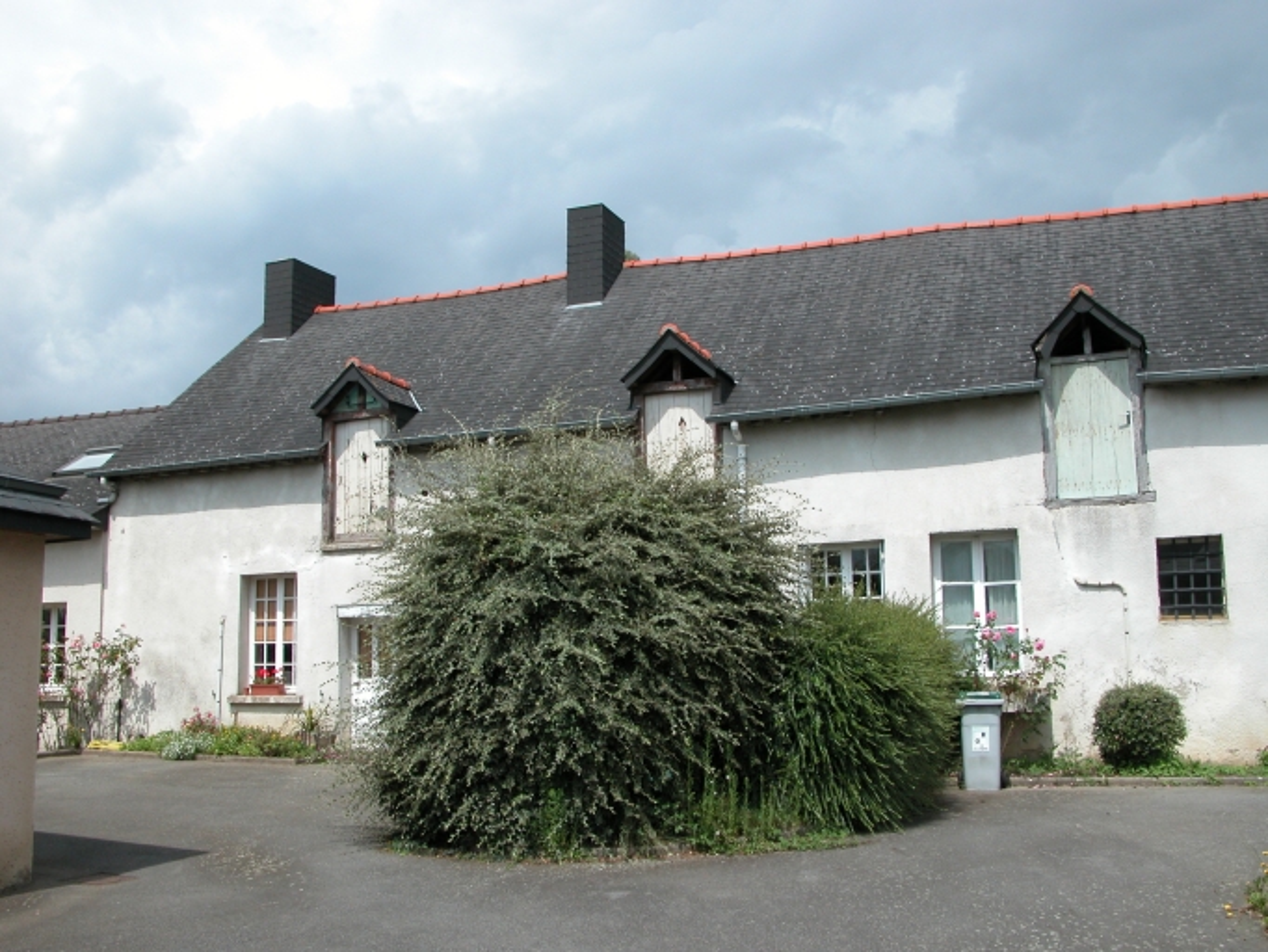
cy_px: 476
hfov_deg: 52.6
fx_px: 1283
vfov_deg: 40.7
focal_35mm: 35
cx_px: 634
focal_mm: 8.9
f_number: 6.3
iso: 100
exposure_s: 1/357
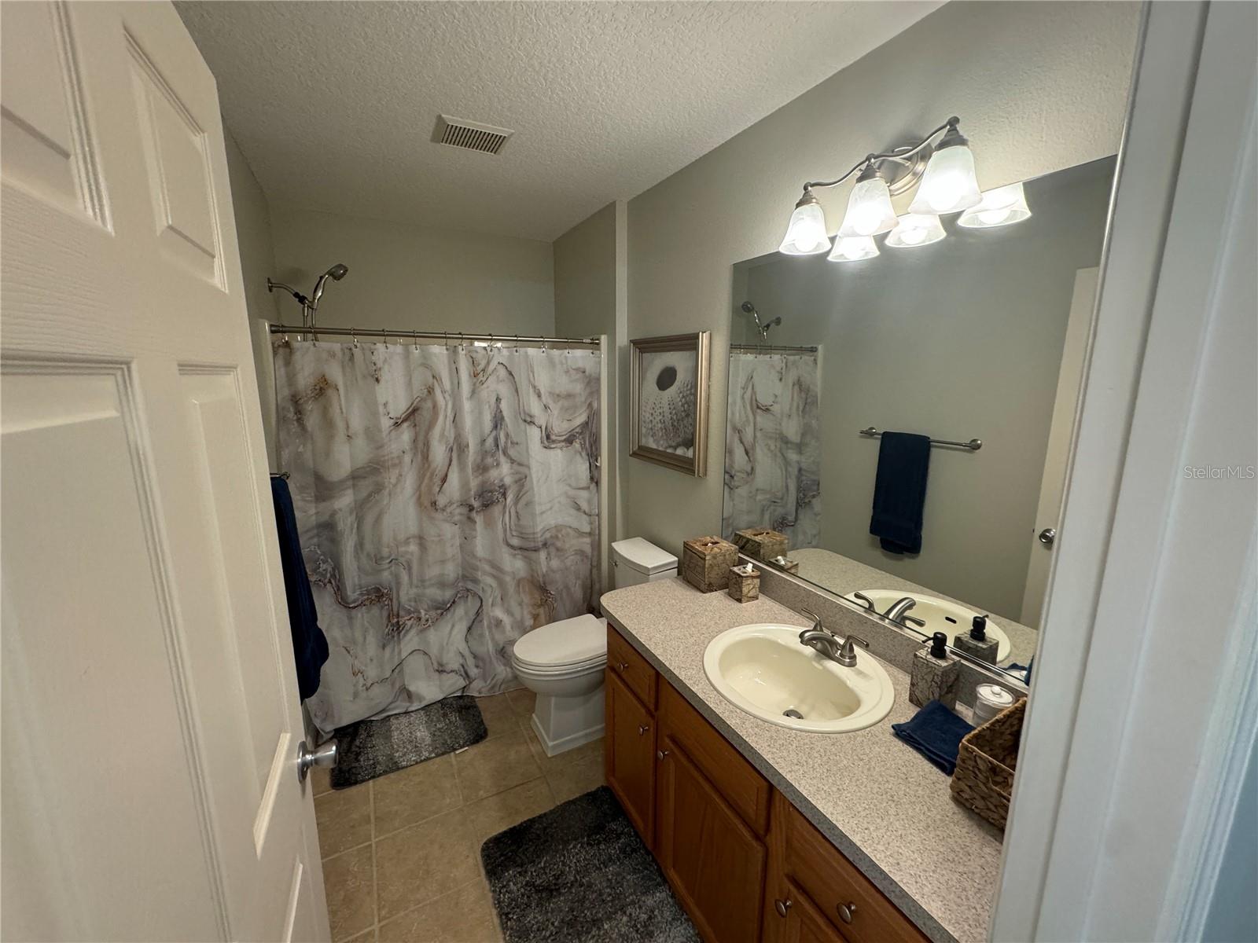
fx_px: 509
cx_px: 629
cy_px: 472
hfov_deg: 102.1
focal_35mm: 14
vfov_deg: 85.7
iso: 250
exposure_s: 1/120
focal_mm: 2.22
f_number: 2.2
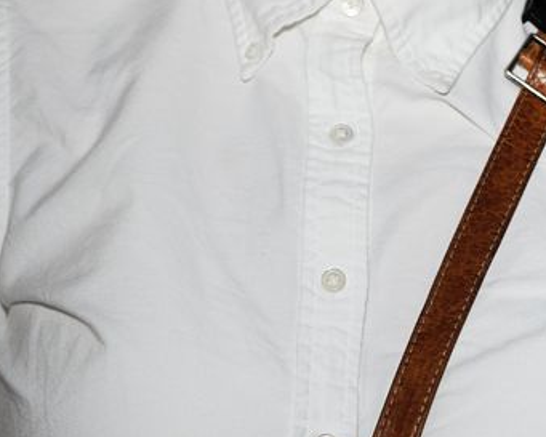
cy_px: -78
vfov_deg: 5.7
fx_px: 4332
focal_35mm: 268
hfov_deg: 7.2
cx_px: 351
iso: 640
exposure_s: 1/80
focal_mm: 112
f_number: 5.6
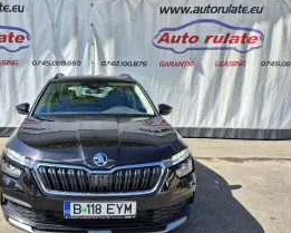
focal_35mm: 31
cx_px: 95
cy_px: 146
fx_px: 267
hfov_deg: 55.8
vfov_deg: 46.7
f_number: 1.8
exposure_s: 1/732
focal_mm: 5.4
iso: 25
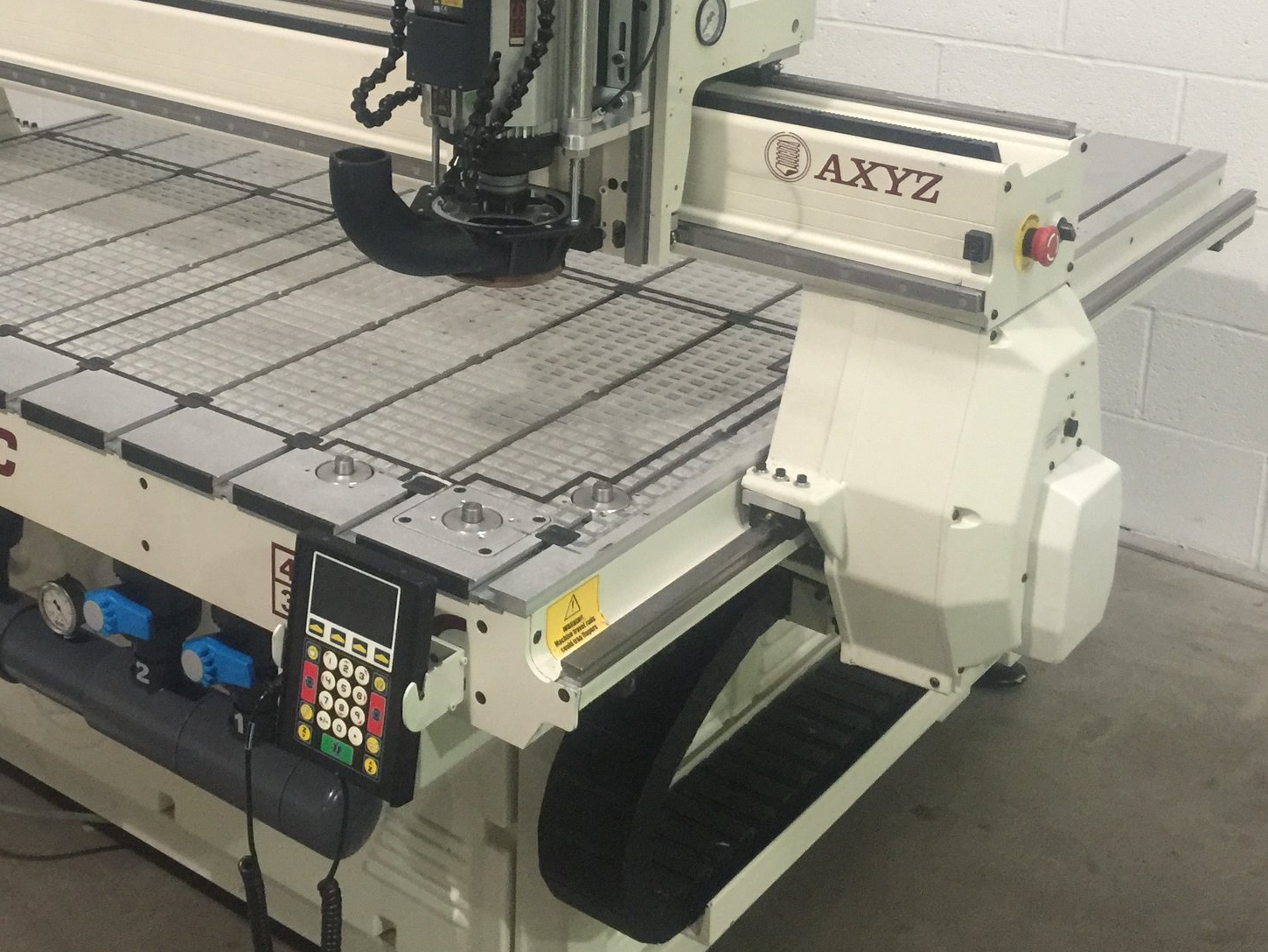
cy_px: 196
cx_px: 432
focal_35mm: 50
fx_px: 1832
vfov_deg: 28.5
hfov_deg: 37.8
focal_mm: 4.15
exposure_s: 1/10
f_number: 2.2
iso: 125
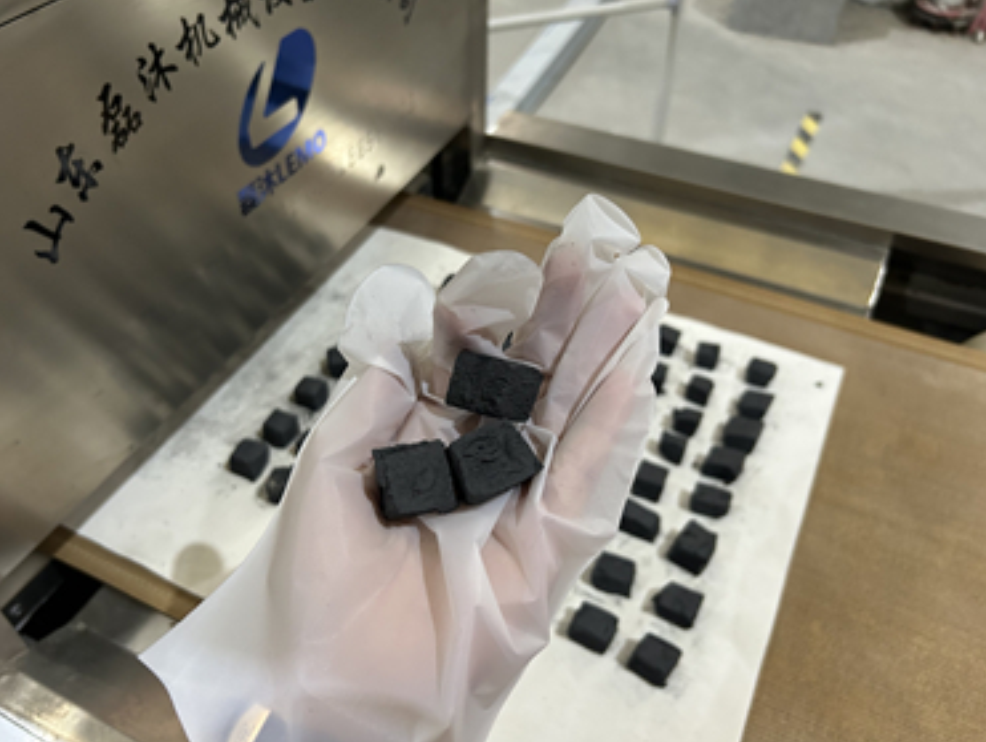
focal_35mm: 28
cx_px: 470
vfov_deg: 49.8
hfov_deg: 63.4
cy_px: 388
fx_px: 798
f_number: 1.5
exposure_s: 1/60
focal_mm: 5.7
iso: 320
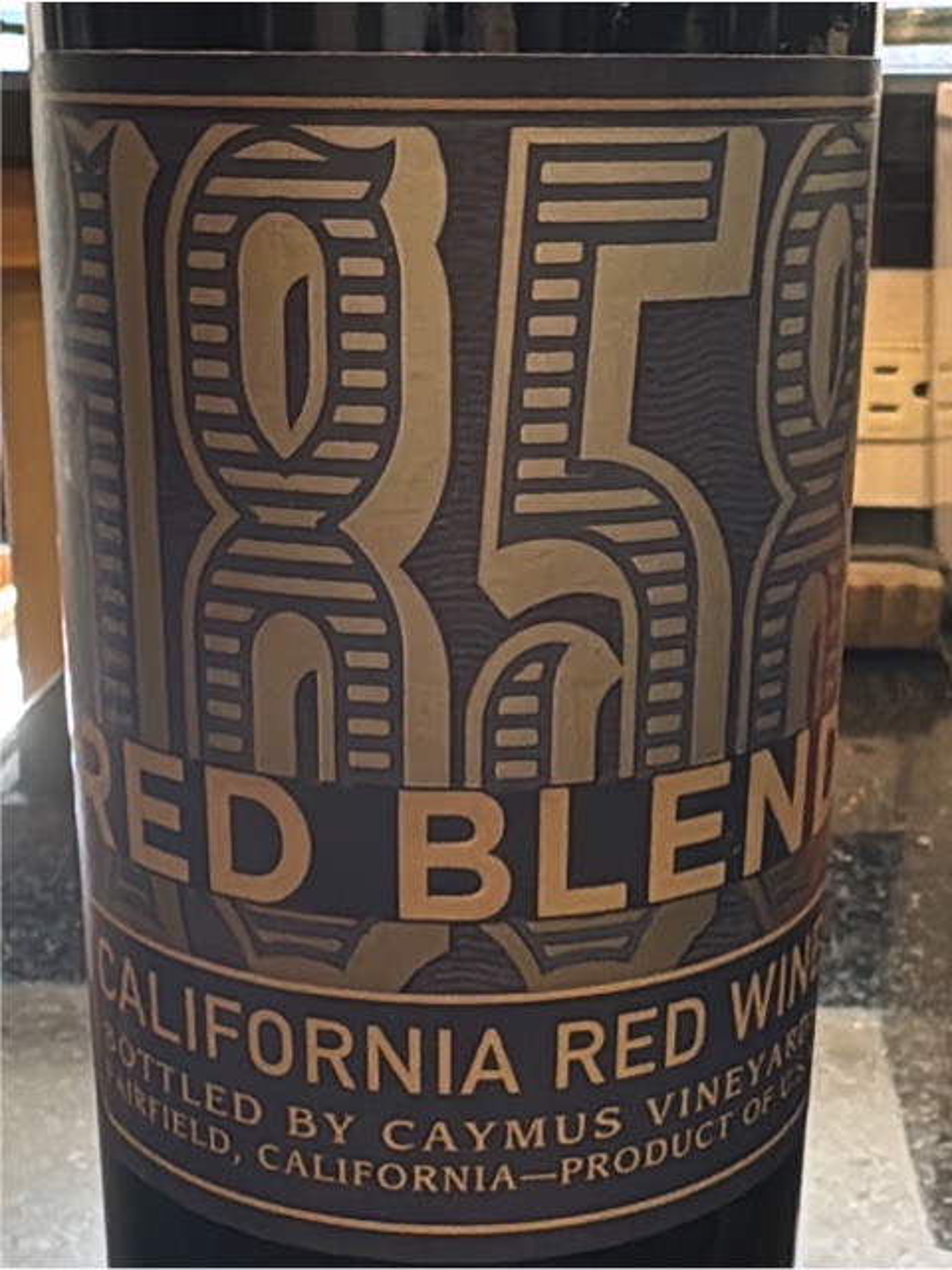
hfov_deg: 49.7
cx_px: 476
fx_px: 1027
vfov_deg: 63.4
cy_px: 635
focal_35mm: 28
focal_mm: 2.22
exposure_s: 1/60
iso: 400
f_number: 2.2
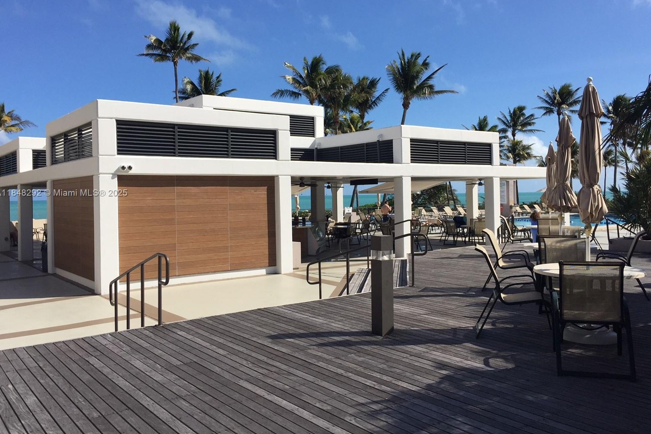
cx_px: 328
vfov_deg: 42.3
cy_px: 194
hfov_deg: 60.3
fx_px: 561
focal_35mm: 31
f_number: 2.2
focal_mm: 4.15
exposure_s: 1/3300
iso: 32
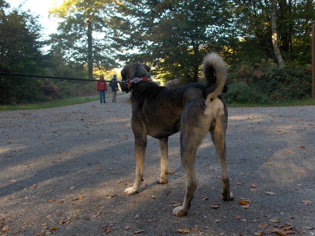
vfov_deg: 41.7
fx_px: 309
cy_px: 118
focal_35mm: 34
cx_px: 158
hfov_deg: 54.0
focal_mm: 7
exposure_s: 1/129
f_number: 3
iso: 154
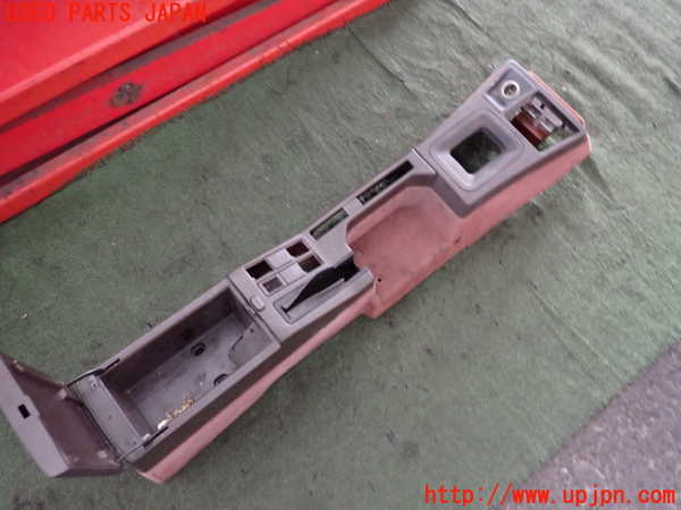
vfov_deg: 54.9
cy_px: 255
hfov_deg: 69.4
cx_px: 340
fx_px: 492
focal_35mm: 25
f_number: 2
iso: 800
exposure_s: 1/30
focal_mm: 4.5
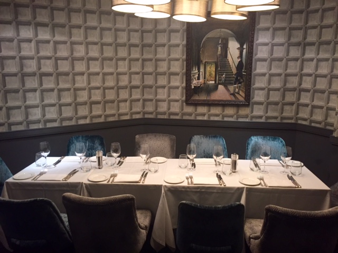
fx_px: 283
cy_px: 126
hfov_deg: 61.7
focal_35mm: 29
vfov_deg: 48.2
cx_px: 169
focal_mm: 4.15
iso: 160
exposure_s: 1/33
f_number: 2.2
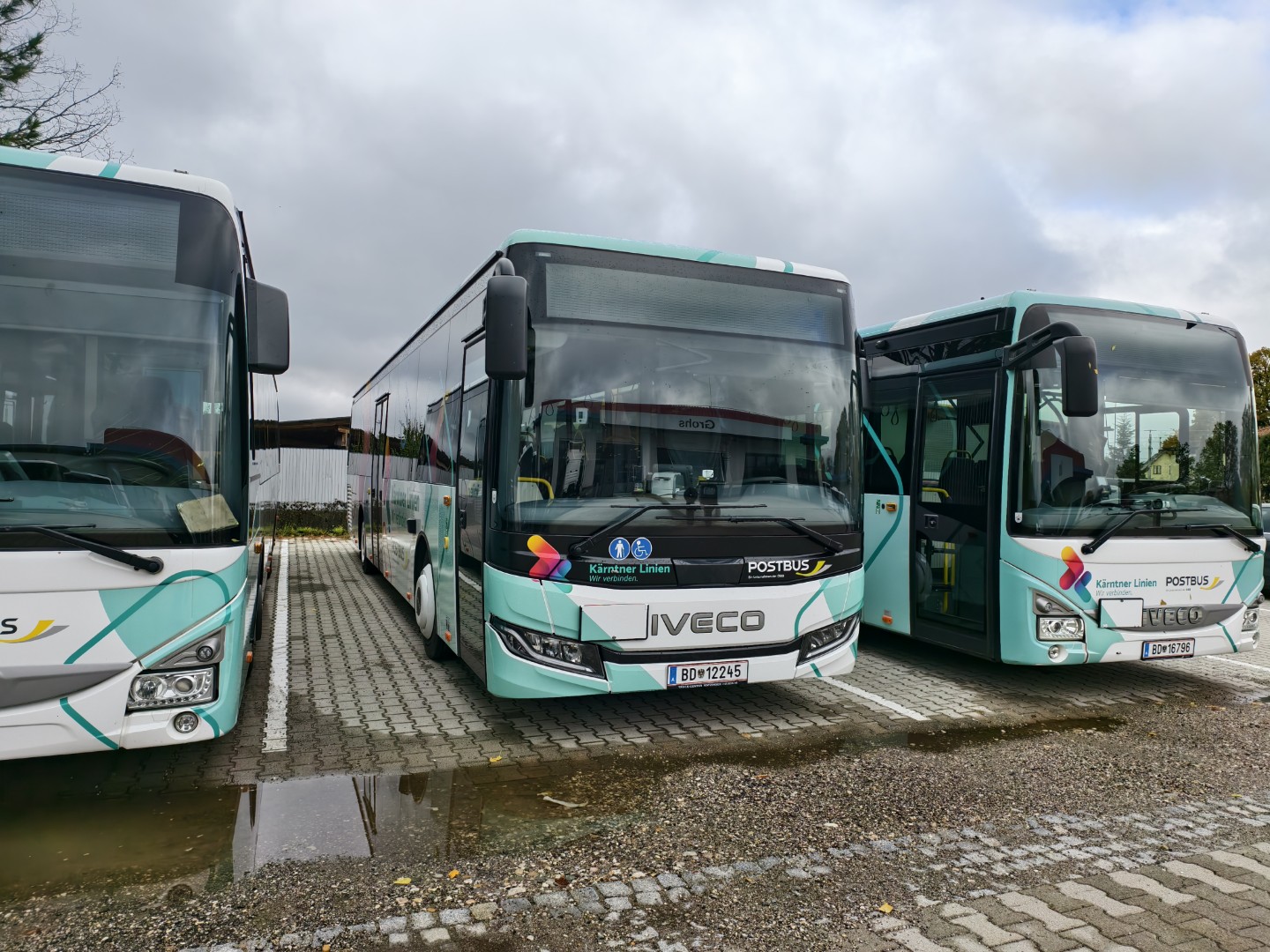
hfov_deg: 73.9
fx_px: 844
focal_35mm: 23
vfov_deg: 58.9
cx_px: 635
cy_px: 476
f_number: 1.57
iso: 72
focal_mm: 6.54
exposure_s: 1/1862
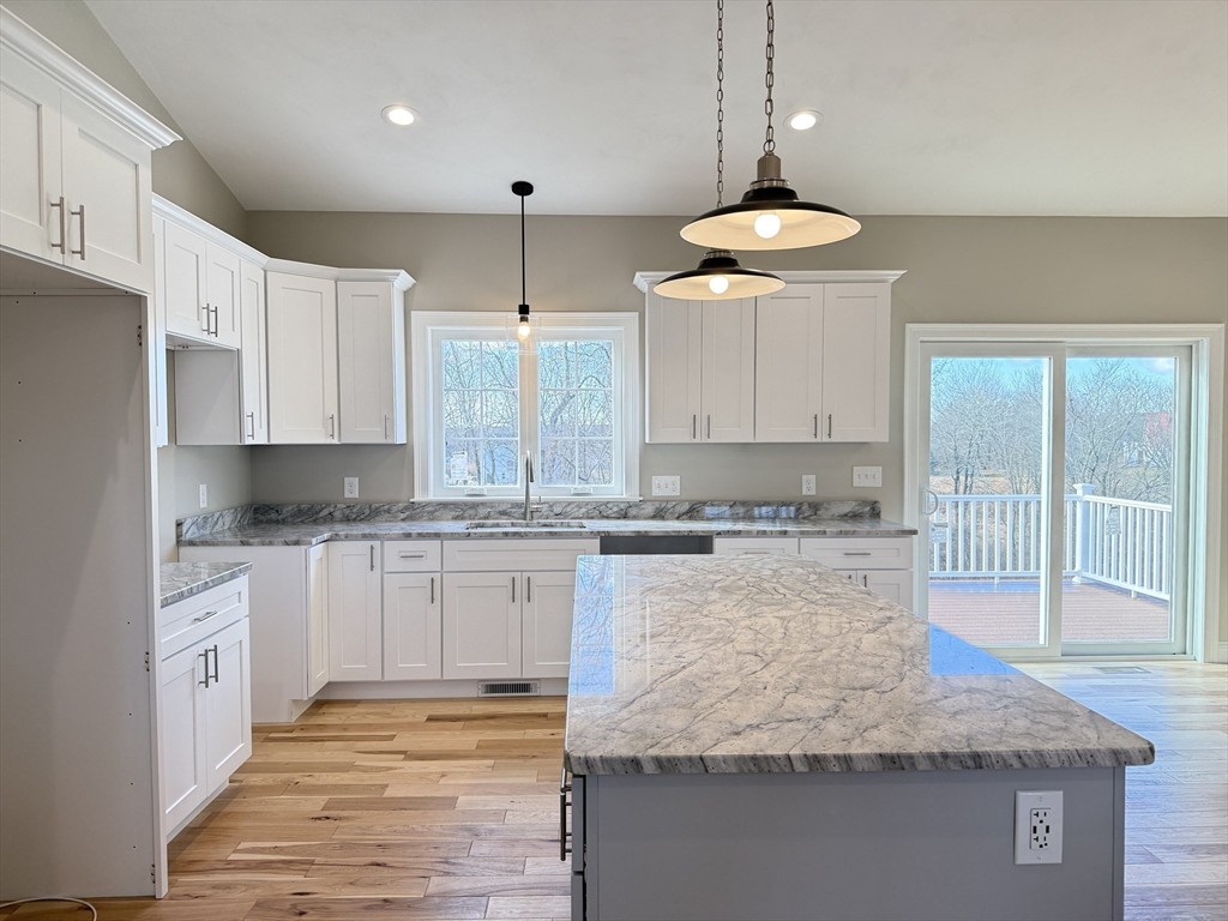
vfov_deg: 56.8
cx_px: 614
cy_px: 460
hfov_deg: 71.6
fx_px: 851
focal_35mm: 24
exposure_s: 1/240
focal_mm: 6.76
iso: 200
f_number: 1.78
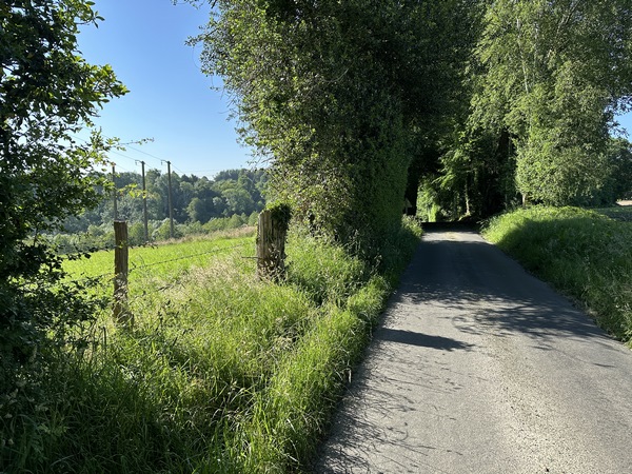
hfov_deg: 71.6
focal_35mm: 24
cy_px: 237
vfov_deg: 56.8
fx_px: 438
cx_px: 316
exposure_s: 1/1517
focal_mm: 6.86
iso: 80
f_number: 1.78
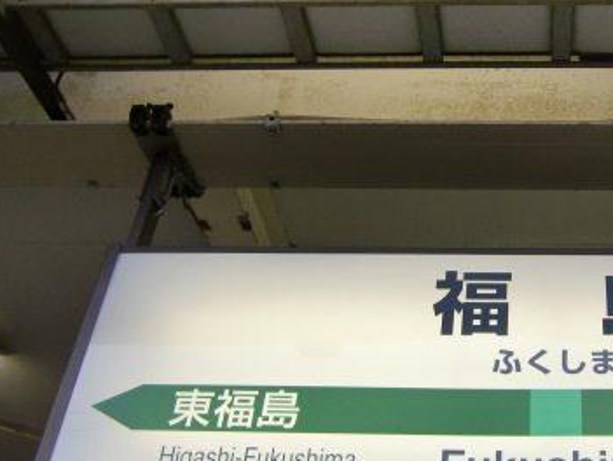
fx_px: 904
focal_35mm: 51
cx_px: 547
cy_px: 276
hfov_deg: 35.4
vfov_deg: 28.5
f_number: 2.6
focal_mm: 4.9
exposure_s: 1/100
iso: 64
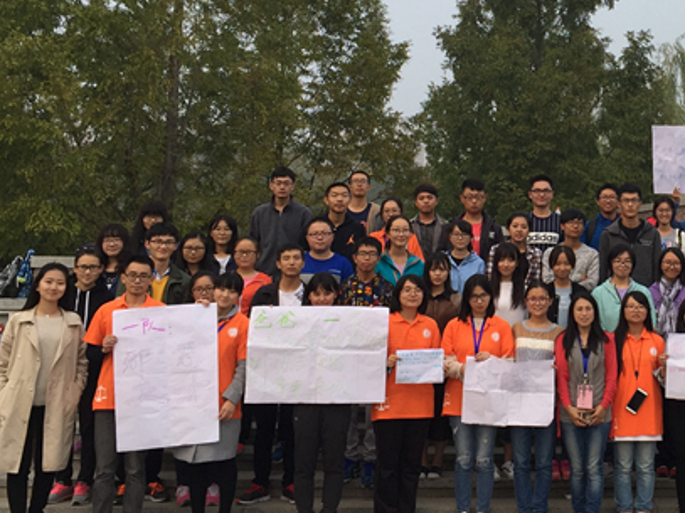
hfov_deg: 32.2
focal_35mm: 57
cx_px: 611
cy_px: 160
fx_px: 1128
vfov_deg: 25.5
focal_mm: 4.15
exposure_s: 1/148
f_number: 2.2
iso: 32
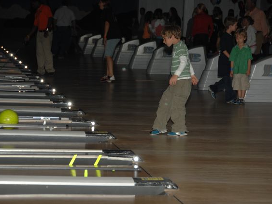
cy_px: 102
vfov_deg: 9.5
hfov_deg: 12.7
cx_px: 127
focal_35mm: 156
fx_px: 1222
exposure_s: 1/125
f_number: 5.3
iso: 200
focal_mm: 95
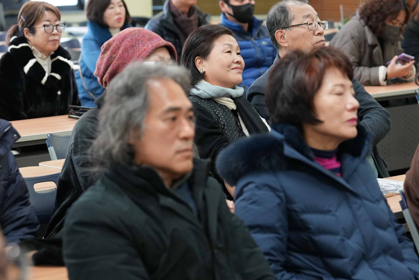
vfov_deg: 11.4
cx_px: 223
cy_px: 98
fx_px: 1397
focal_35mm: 120
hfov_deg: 17.1
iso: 3200
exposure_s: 1/250
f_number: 2.8
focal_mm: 70
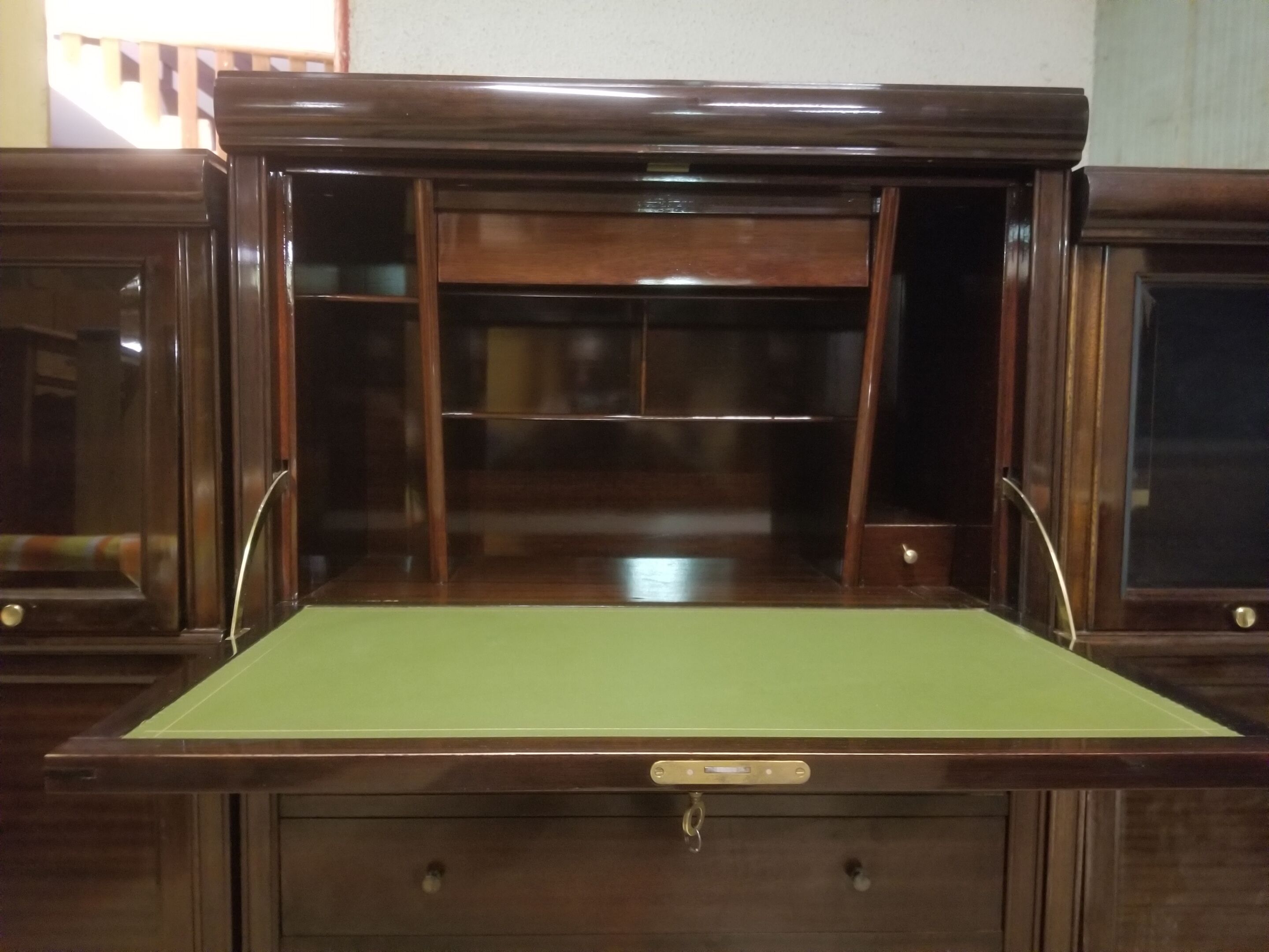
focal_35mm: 26
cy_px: 476
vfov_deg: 53.1
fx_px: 953
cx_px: 634
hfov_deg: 67.3
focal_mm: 4.25
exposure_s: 1/10
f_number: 1.7
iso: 500
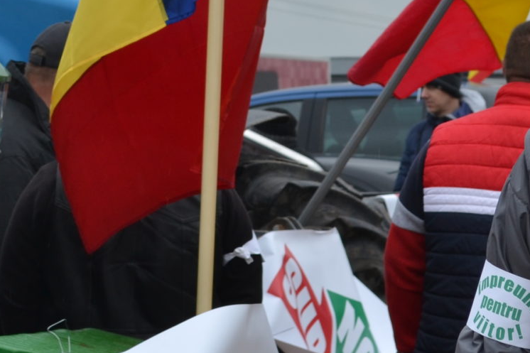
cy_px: -83
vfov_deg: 5.9
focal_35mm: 232
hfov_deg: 8.9
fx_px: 3410
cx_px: 141
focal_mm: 45
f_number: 7.1
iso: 100
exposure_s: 1/200
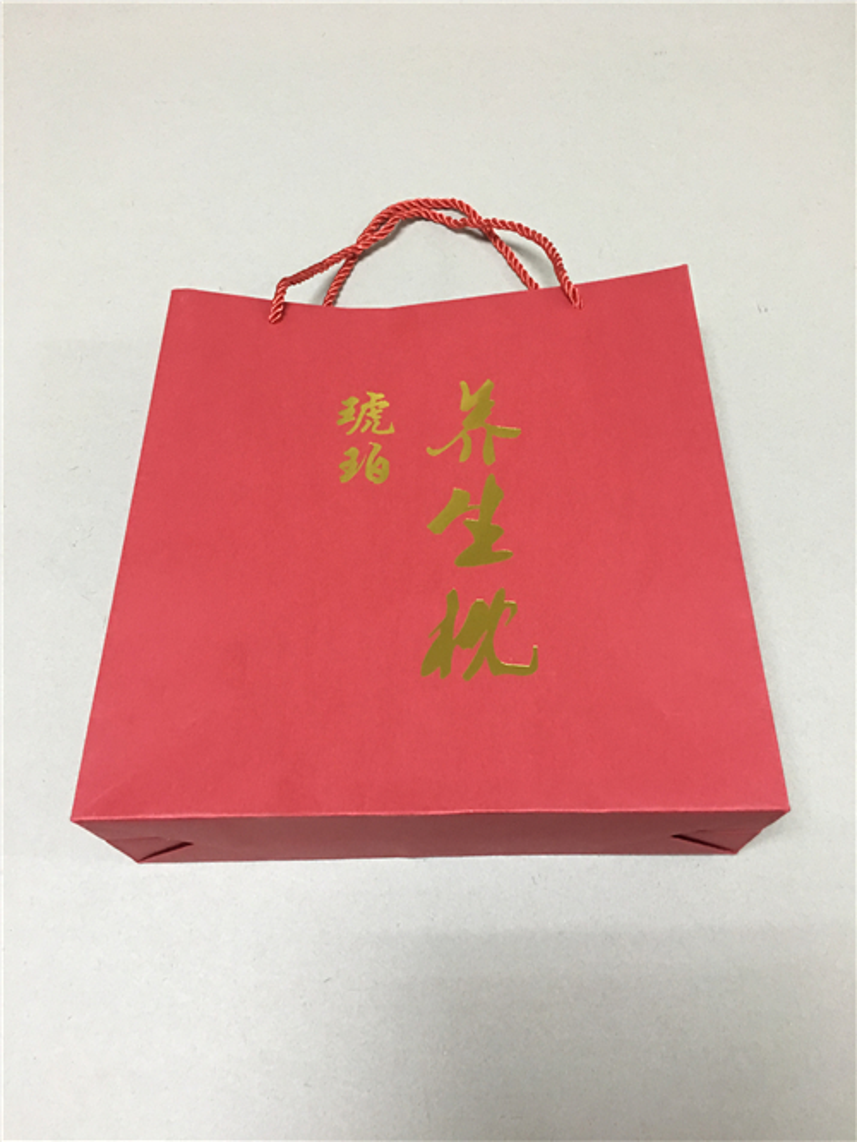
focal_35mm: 29
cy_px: 571
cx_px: 428
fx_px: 957
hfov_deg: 48.3
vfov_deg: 61.6
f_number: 2.2
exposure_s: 1/8
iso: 100
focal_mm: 4.15
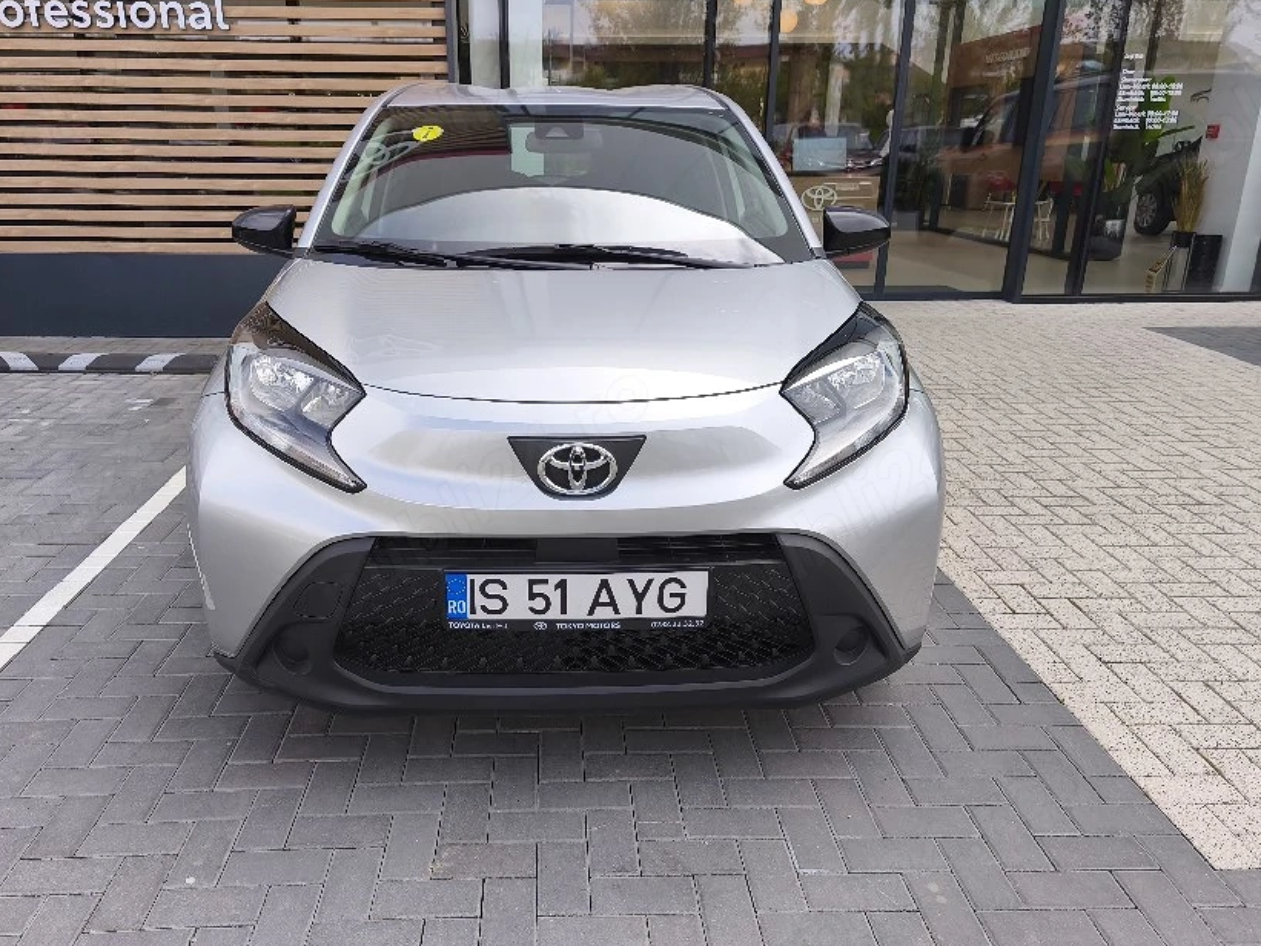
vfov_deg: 49.7
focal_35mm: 28
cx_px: 585
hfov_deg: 63.4
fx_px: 1020
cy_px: 510
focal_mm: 5.35
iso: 80
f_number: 1.7
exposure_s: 1/1250
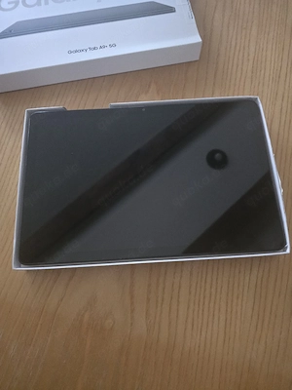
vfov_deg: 73.9
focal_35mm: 23
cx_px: 146
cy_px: 195
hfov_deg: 58.9
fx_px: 259
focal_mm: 6.3
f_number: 1.7
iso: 2000
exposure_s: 1/15
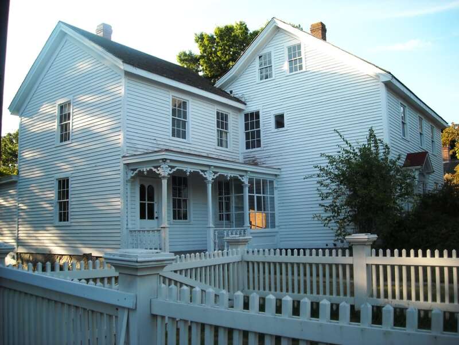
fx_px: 464
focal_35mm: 35
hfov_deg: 52.6
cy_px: 172
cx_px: 230
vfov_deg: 40.7
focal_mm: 5.7
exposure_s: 1/209
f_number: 2.8
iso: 64
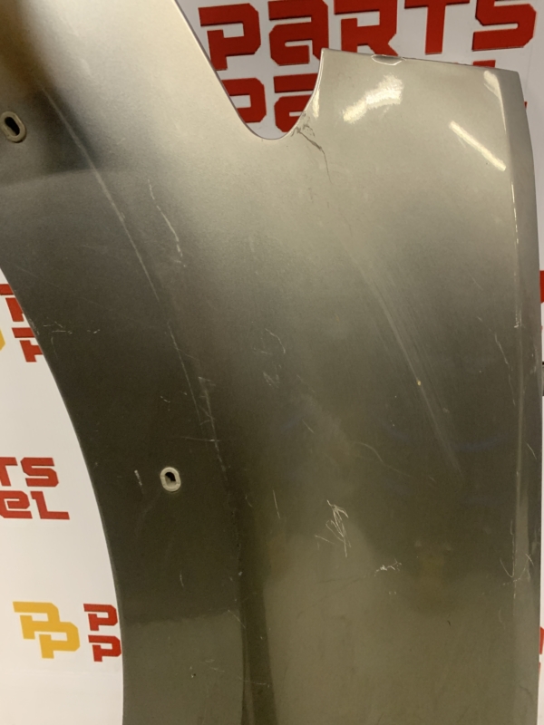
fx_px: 545
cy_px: 362
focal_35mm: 26
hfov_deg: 53.1
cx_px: 272
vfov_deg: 67.3
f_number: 1.8
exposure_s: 1/40
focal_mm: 4.25
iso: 400
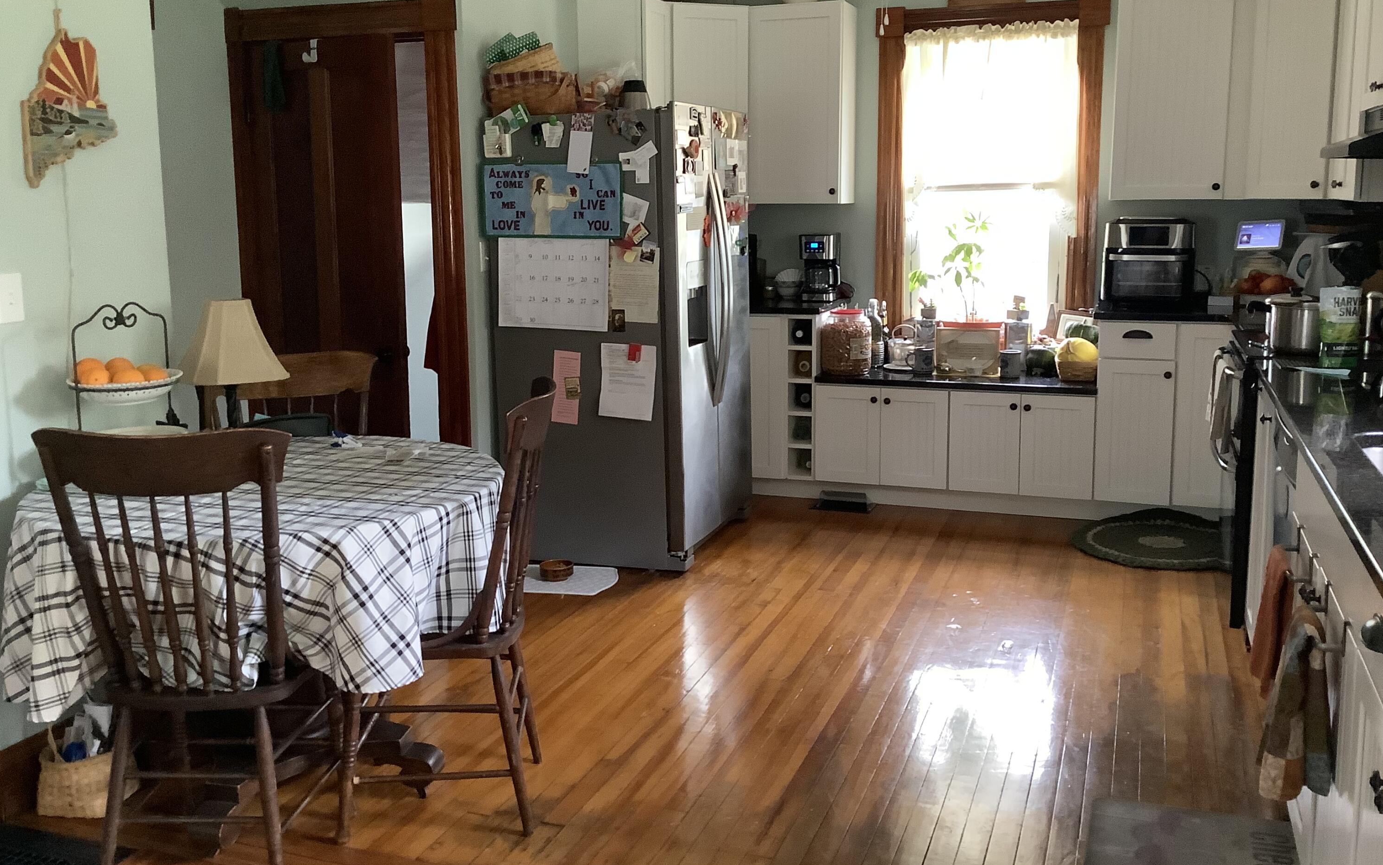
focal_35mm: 33
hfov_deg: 58.1
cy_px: 369
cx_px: 691
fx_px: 1244
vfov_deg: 38.2
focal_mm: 3.3
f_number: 2.4
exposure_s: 1/30
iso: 320
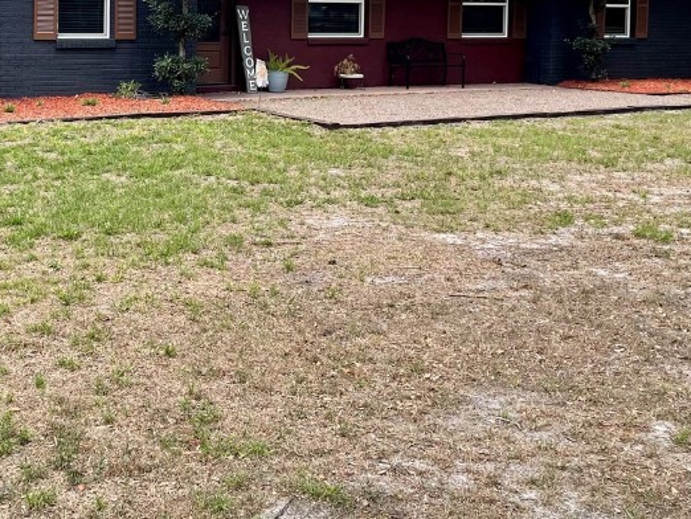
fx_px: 1019
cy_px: 74
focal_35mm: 51
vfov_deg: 27.8
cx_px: 154
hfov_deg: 36.4
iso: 32
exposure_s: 1/1795
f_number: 1.6
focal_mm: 4.2
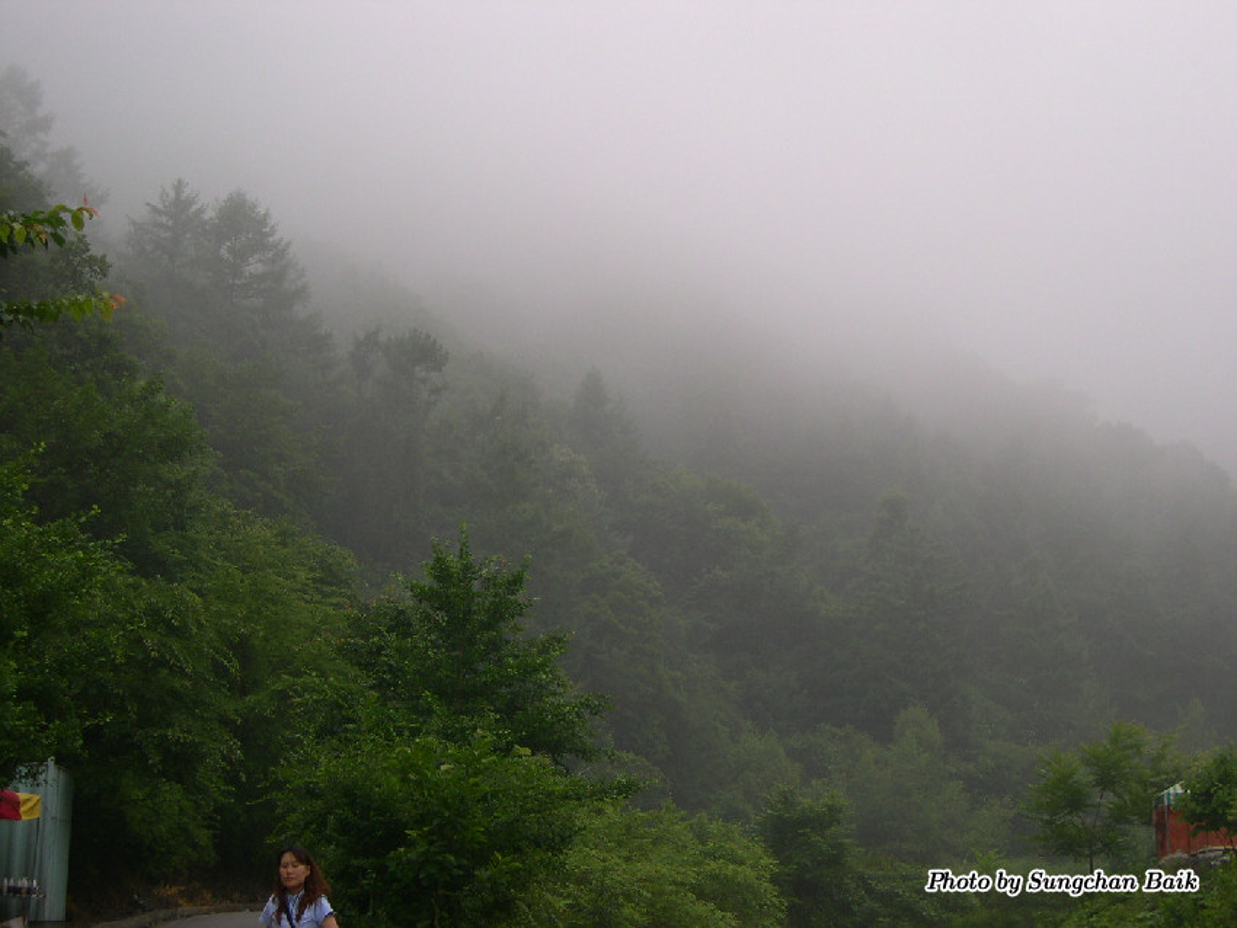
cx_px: 618
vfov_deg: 28.0
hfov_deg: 36.8
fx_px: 1859
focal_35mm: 52
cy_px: 464
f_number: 3.2
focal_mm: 11.1
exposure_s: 1/263
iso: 100
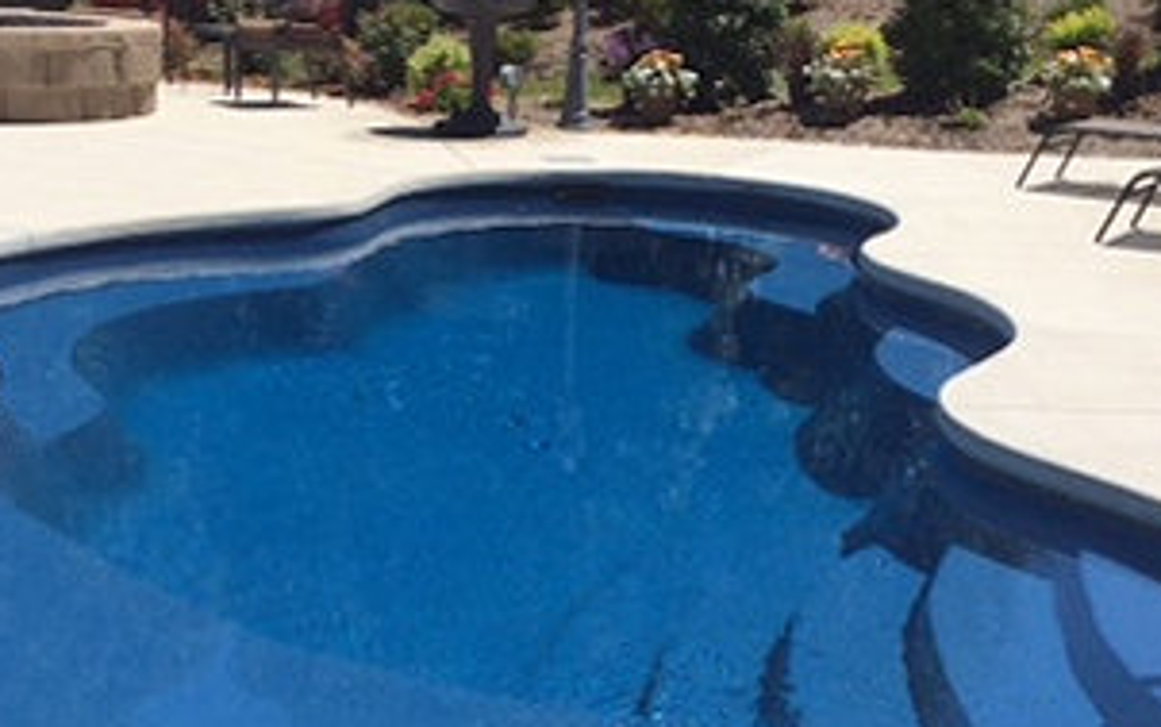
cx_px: 527
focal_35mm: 181
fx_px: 5732
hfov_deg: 11.6
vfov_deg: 7.3
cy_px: 429
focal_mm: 55
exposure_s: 1/125
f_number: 5.6
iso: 280
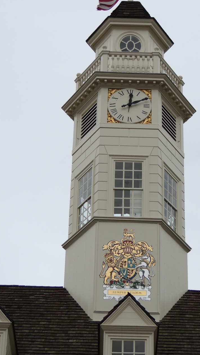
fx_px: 1084
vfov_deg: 18.6
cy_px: 177
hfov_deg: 10.5
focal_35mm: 115
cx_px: 126
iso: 100
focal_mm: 18.7
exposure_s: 1/1000
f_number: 4.2
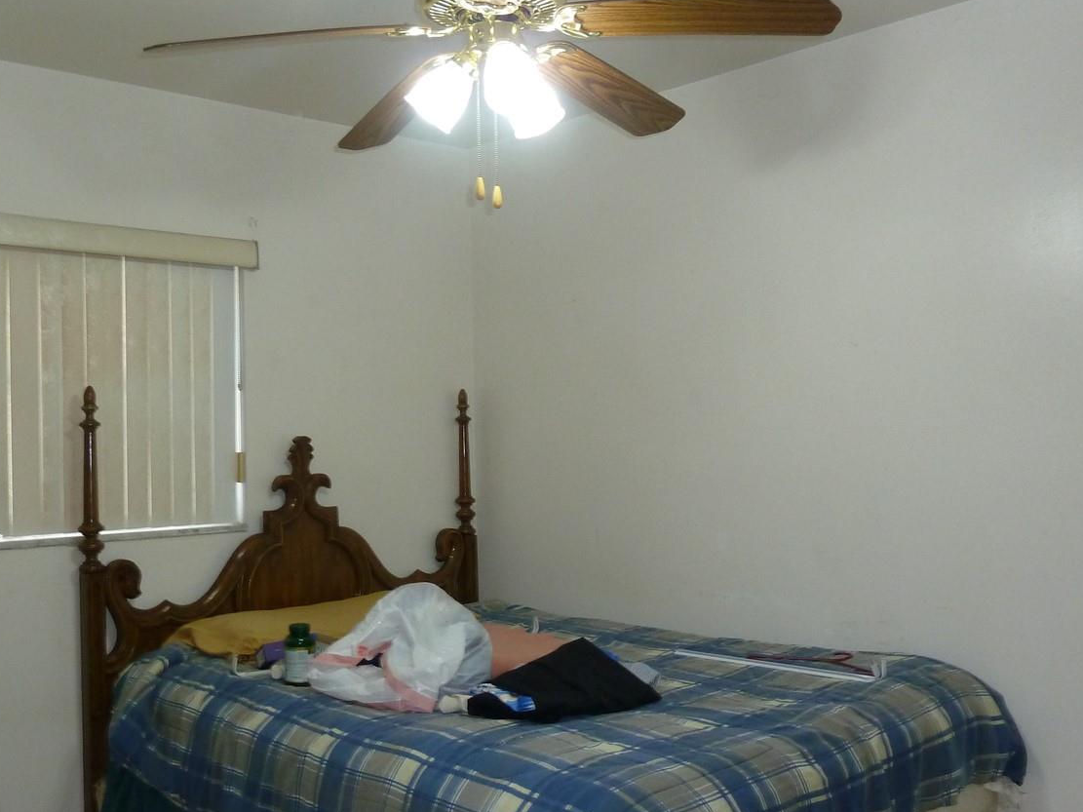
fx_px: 1126
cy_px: 418
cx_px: 500
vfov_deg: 39.6
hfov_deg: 51.3
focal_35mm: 36
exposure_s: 1/30
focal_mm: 4.1
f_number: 3.3
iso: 200
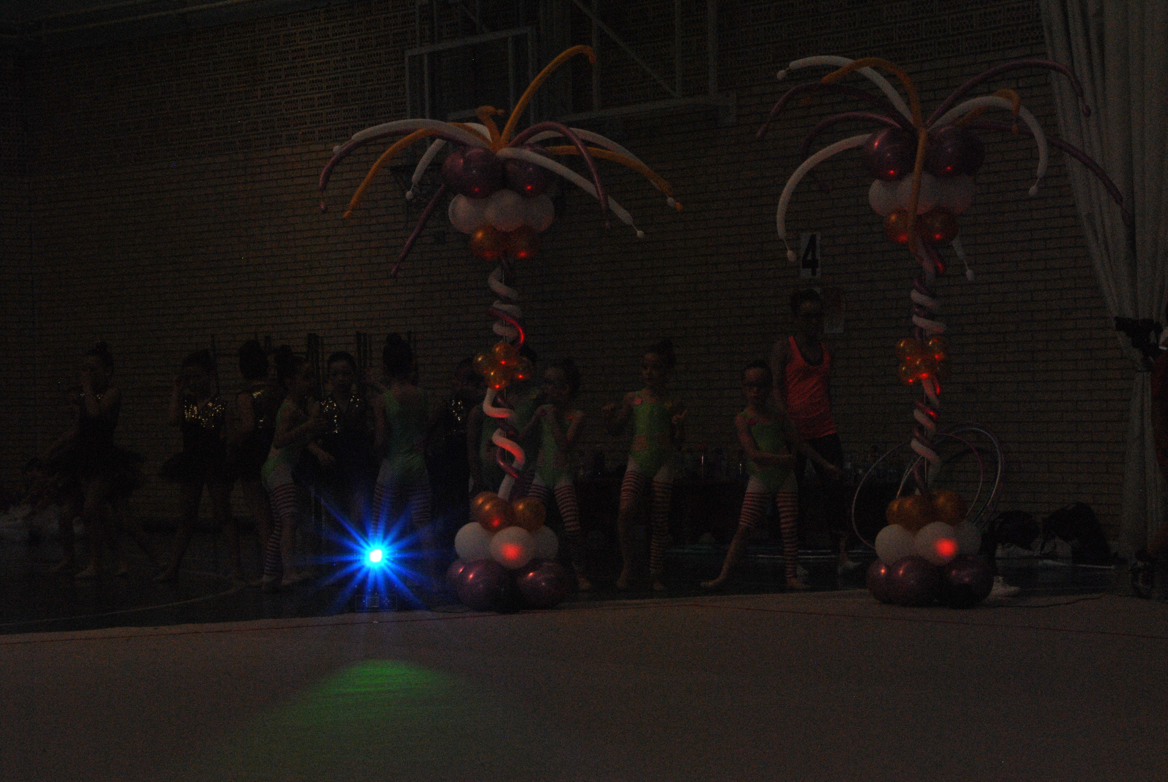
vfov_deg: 12.2
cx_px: 584
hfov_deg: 18.2
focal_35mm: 112
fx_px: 3654
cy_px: 391
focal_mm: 75
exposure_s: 1/200
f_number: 25
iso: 800
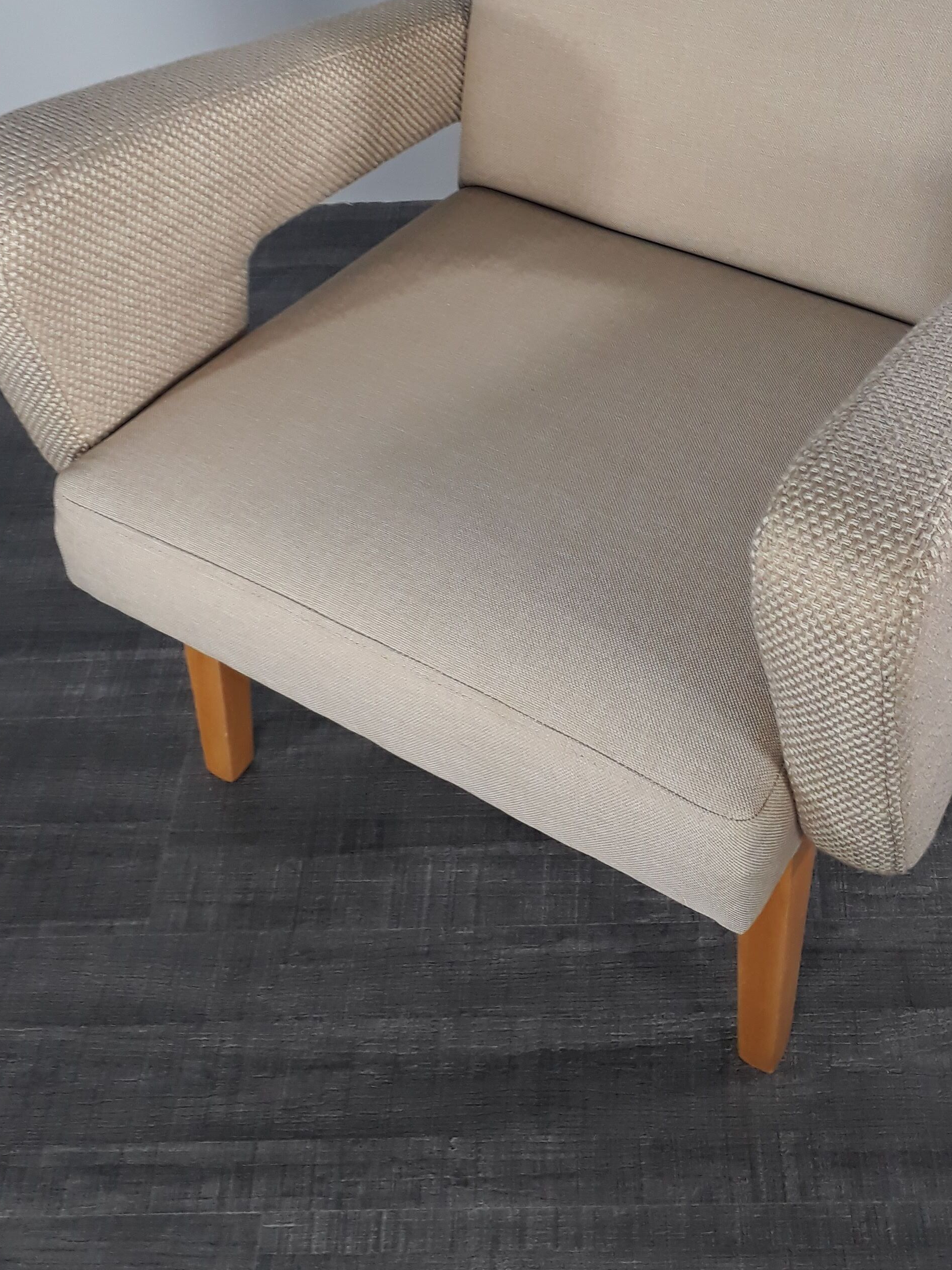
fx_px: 1613
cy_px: 270
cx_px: 600
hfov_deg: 32.7
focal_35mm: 44
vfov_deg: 41.3
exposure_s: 1/33
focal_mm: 3.6
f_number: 1.9
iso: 100
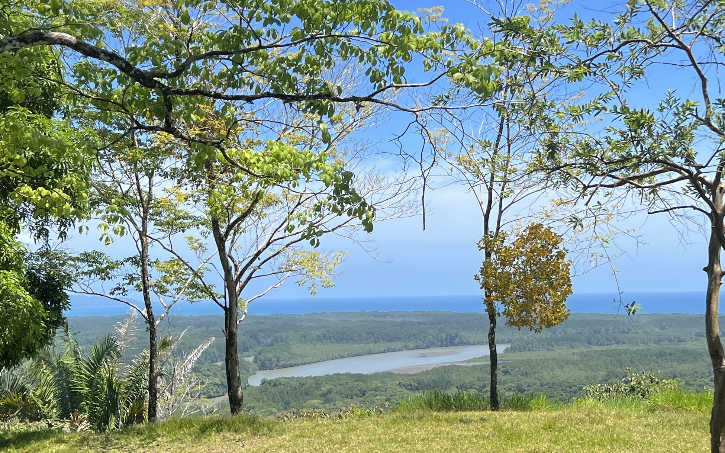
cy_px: 265
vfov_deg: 22.7
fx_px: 1126
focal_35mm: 57
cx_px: 399
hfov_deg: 35.7
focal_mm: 5.7
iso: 50
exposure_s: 1/3257
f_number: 1.5
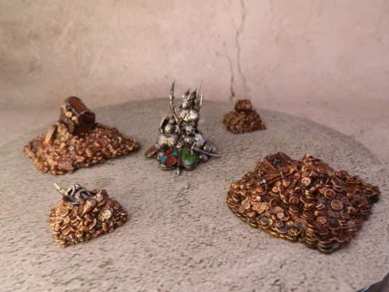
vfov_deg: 49.7
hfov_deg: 63.4
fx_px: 315
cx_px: 194
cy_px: 146
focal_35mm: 28
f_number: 3.1
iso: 400
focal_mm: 5
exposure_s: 1/160
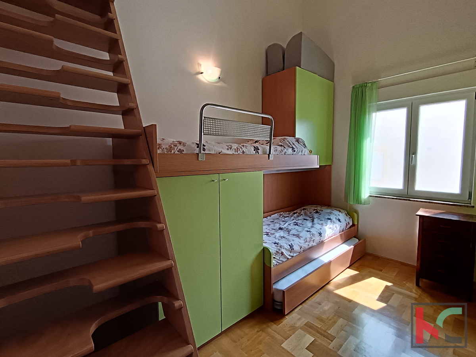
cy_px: 178
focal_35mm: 17
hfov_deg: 91.0
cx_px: 238
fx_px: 234
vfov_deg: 74.7
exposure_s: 1/100
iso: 422
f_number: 2.2
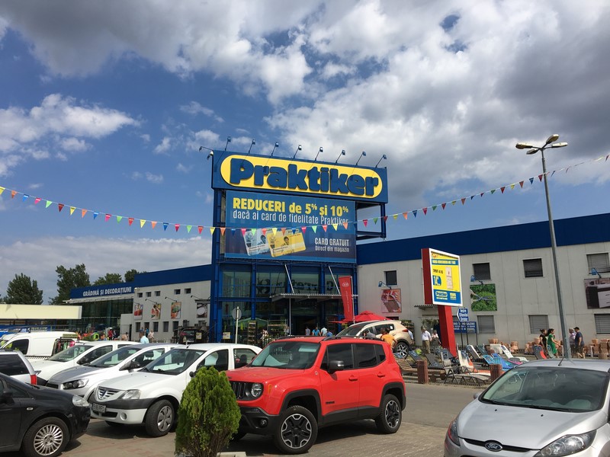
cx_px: 305
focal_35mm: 29
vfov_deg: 48.2
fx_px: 511
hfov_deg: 61.7
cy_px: 228
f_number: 2.2
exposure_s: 1/2564
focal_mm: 4.15
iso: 25
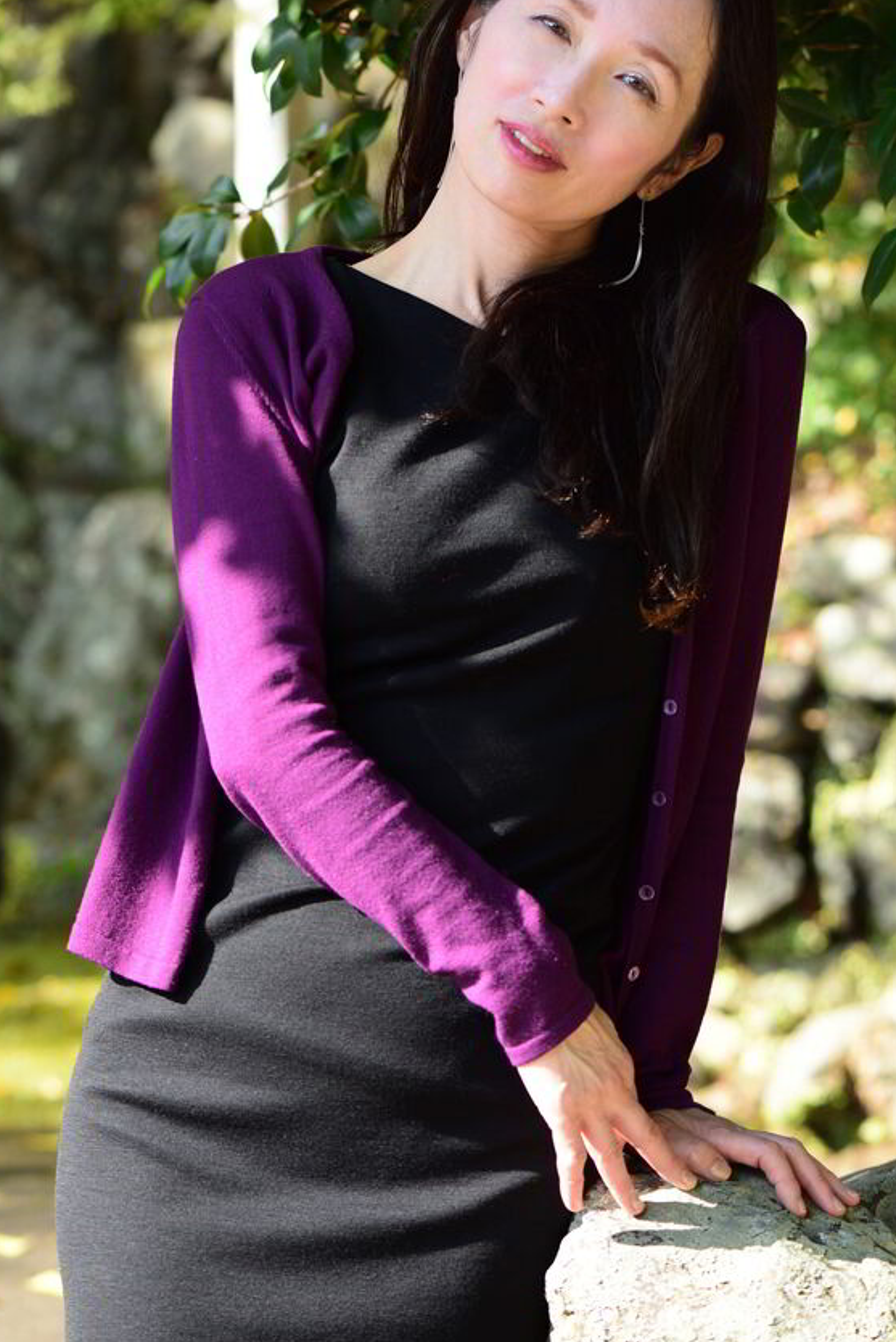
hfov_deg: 10.1
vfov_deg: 15.1
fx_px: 5071
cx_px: 379
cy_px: 595
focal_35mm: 136
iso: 400
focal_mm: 105
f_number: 5
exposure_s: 1/500
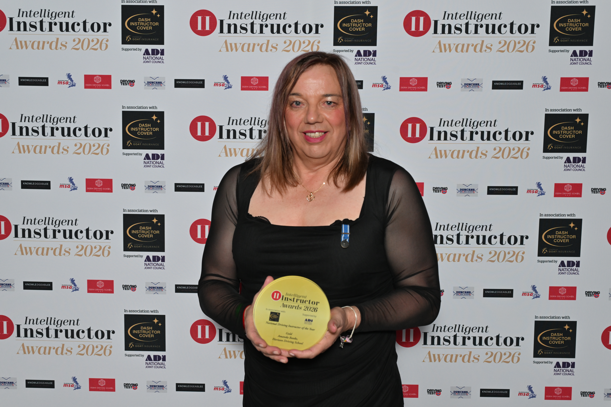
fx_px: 832
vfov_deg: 27.5
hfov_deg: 40.3
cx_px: 306
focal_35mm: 49
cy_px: 204
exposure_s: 1/160
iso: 800
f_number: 6.3
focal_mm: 49
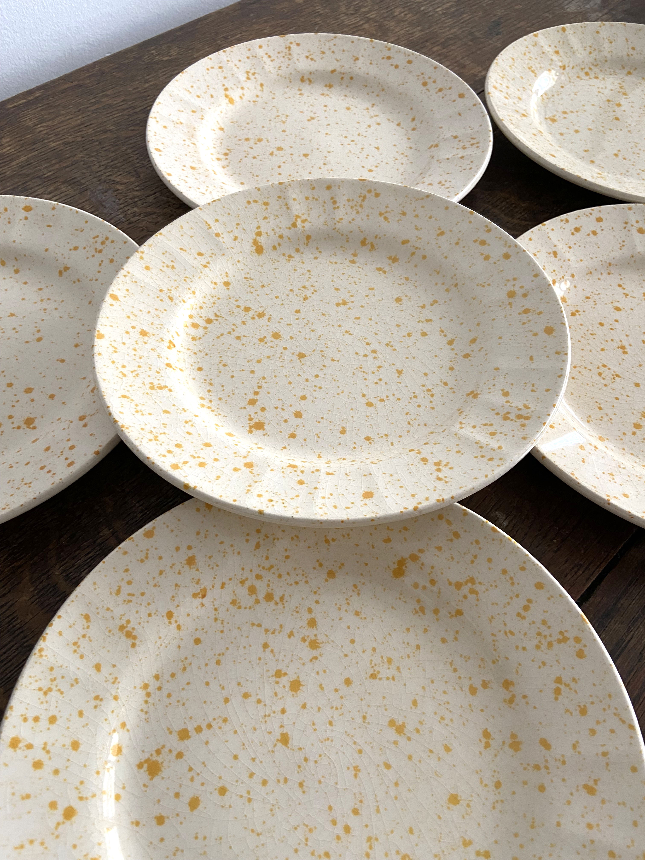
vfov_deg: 67.3
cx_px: 322
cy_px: 430
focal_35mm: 26
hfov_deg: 53.1
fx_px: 646
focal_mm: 4.25
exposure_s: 1/60
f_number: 1.8
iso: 200
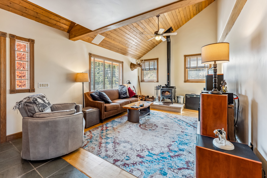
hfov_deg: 104.2
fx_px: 104
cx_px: 134
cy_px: 89
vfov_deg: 81.3
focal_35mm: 14
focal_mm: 14
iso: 640
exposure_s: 1/30
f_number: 7.1
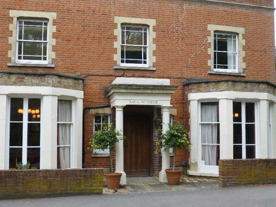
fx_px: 327
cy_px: 104
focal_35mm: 41
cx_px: 138
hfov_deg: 45.8
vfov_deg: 35.1
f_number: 3.9
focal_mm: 7.4
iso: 125
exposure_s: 1/60
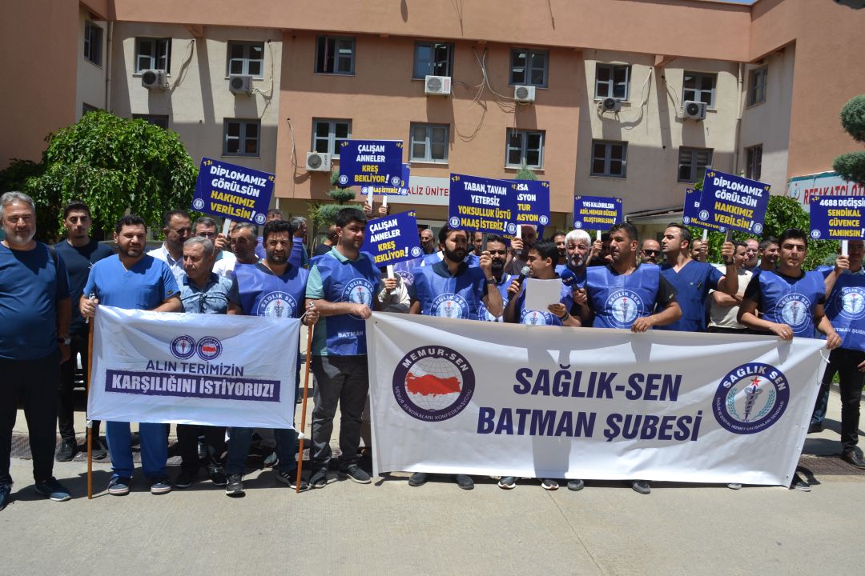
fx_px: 649
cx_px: 432
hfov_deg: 67.4
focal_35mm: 27
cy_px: 288
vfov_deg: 47.9
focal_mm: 18
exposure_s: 1/200
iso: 100
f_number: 7.1
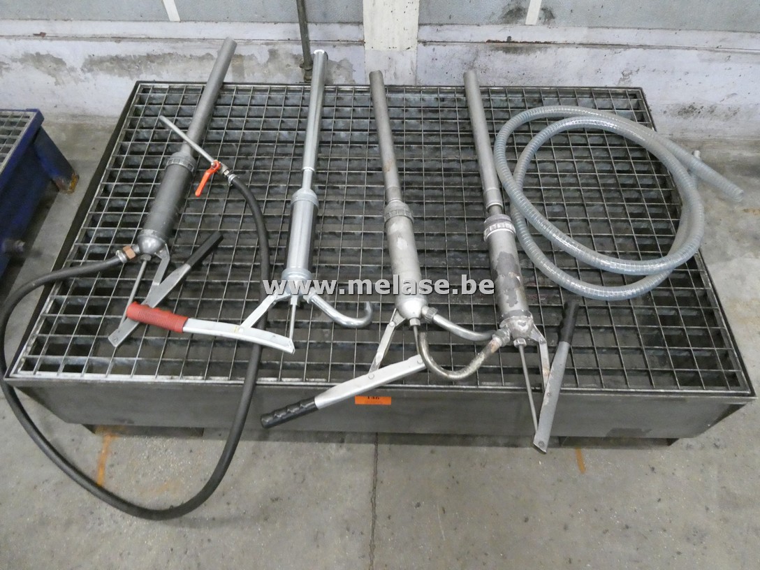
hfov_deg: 71.6
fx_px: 527
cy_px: 285
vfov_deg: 56.8
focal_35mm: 24
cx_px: 380
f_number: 3.3
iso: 1600
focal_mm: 4.3
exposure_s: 1/40
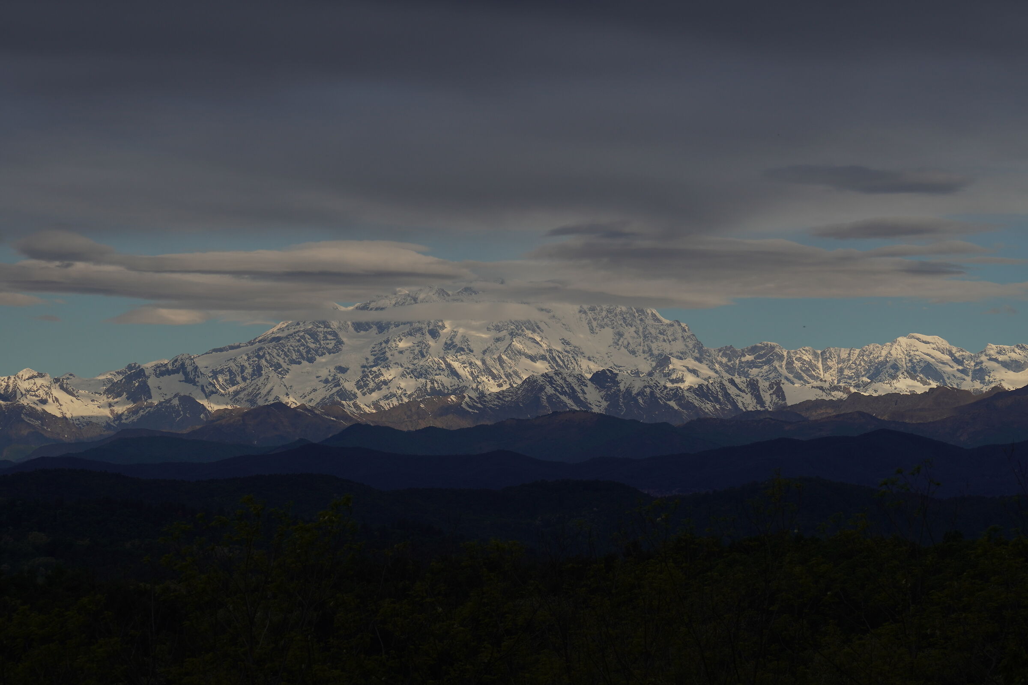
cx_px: 514
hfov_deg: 11.8
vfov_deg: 7.9
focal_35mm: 174
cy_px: 342
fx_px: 4968
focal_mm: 116
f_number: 8
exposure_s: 1/800
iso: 100
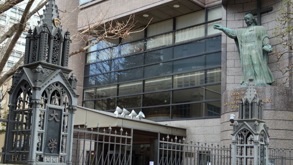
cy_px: 104
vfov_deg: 24.4
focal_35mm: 49
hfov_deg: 42.0
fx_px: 381
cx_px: 133
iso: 400
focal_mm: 24
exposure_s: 1/125
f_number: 9
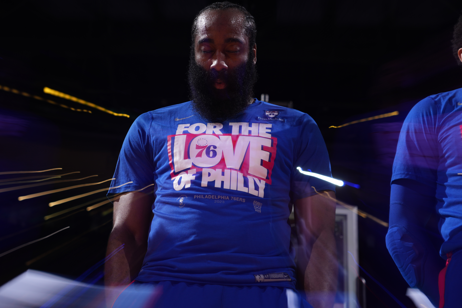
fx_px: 924
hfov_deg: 28.1
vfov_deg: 18.9
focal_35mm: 72
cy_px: 154
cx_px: 231
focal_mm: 72
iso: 200
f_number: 6.3
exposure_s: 1/8
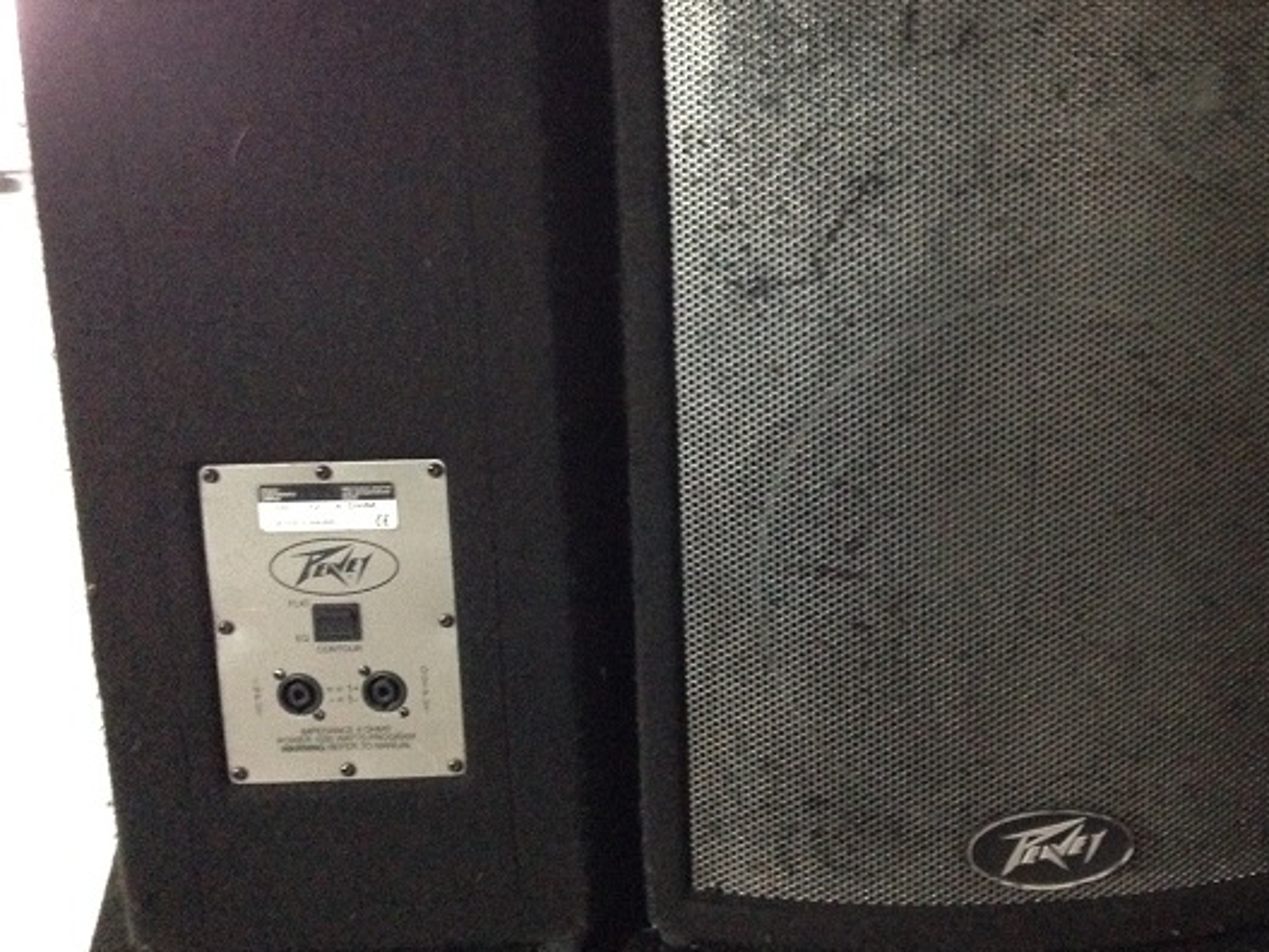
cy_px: 462
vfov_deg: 36.0
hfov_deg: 46.5
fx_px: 1466
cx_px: 762
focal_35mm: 40
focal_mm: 4.12
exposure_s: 1/15
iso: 800
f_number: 2.4
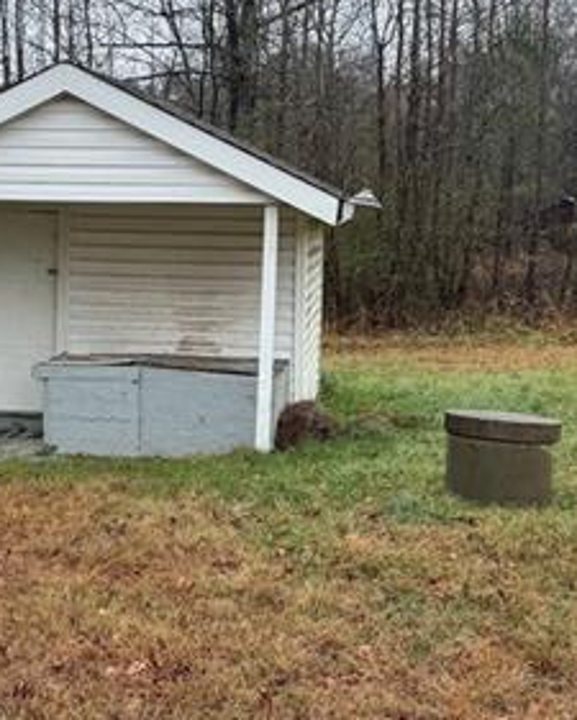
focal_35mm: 64
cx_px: 192
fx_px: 1365
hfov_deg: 23.8
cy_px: 331
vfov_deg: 29.6
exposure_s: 1/1122
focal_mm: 6.76
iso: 80
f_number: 1.78
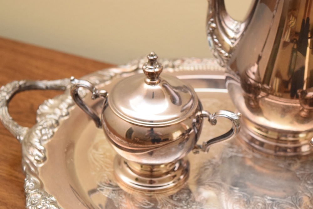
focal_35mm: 82
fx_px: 717
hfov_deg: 24.6
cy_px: 104
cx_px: 156
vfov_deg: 16.6
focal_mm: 55
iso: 3200
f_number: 5.6
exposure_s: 1/60
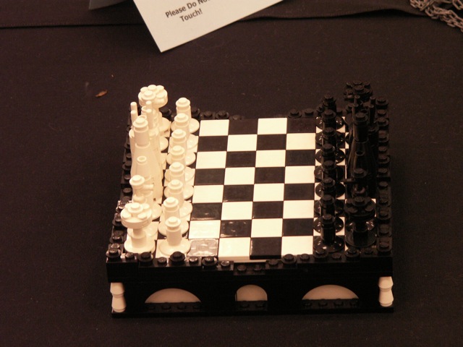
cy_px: 174
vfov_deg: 8.8
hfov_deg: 11.8
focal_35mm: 168
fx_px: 2247
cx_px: 232
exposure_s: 1/15
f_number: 4
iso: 160
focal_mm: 27.43
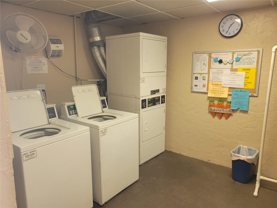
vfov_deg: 53.1
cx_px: 138
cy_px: 104
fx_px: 208
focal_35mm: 26
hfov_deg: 67.3
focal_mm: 5.4
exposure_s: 1/60
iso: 250
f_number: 1.8
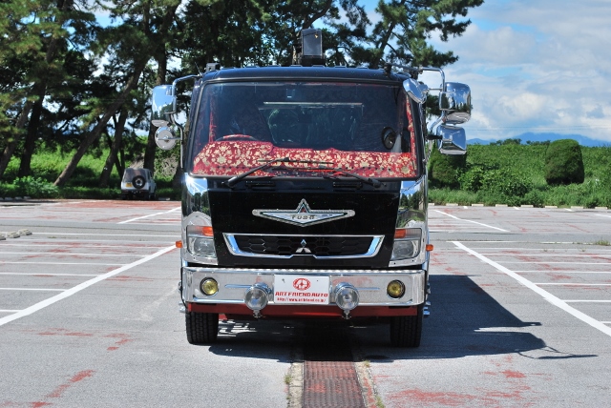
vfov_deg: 16.6
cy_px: 204
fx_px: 1401
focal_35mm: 82
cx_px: 306
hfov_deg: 24.6
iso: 100
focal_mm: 55
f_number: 9
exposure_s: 1/320
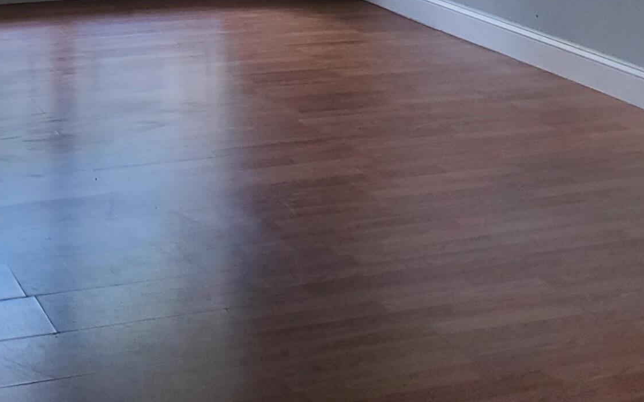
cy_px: -198
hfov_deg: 27.3
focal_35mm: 74
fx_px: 1299
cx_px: 130
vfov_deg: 16.1
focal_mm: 4.3
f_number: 2.4
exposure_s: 1/120
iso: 160
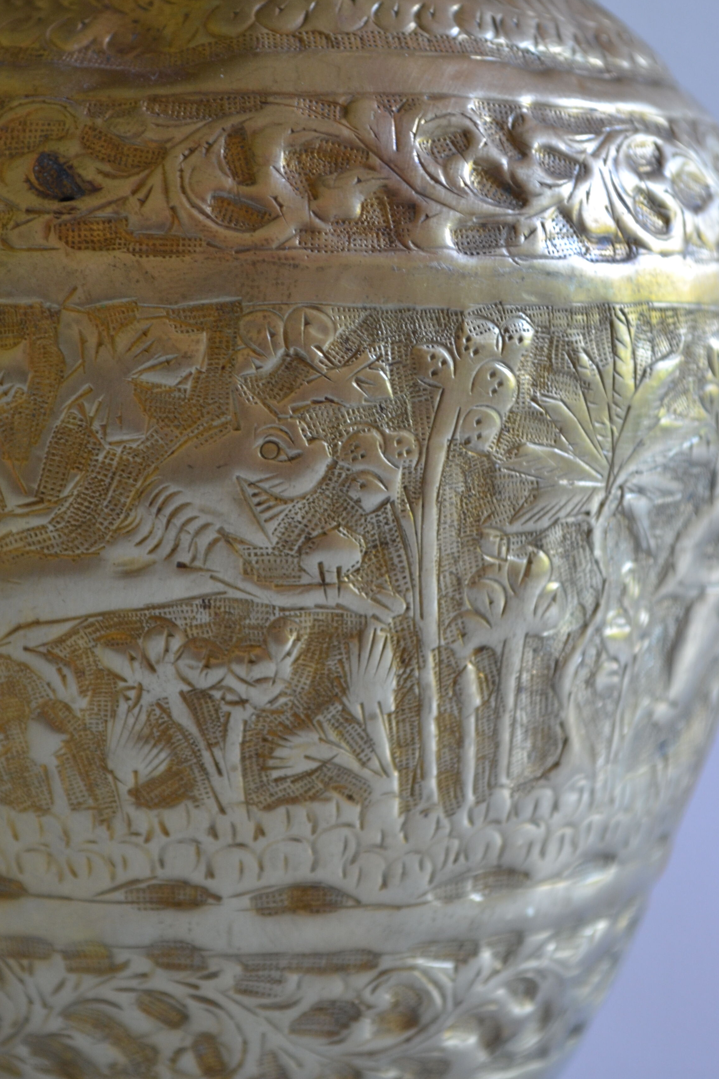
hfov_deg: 12.4
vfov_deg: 18.5
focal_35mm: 111
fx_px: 3315
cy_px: 591
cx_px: 269
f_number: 5.6
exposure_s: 1/20
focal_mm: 55
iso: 400
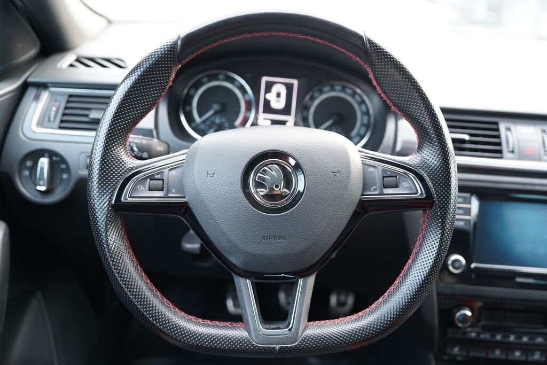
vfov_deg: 40.0
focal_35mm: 33
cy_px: 182
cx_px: 274
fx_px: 501
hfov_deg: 57.2
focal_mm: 33
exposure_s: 1/40
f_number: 2.8
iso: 800
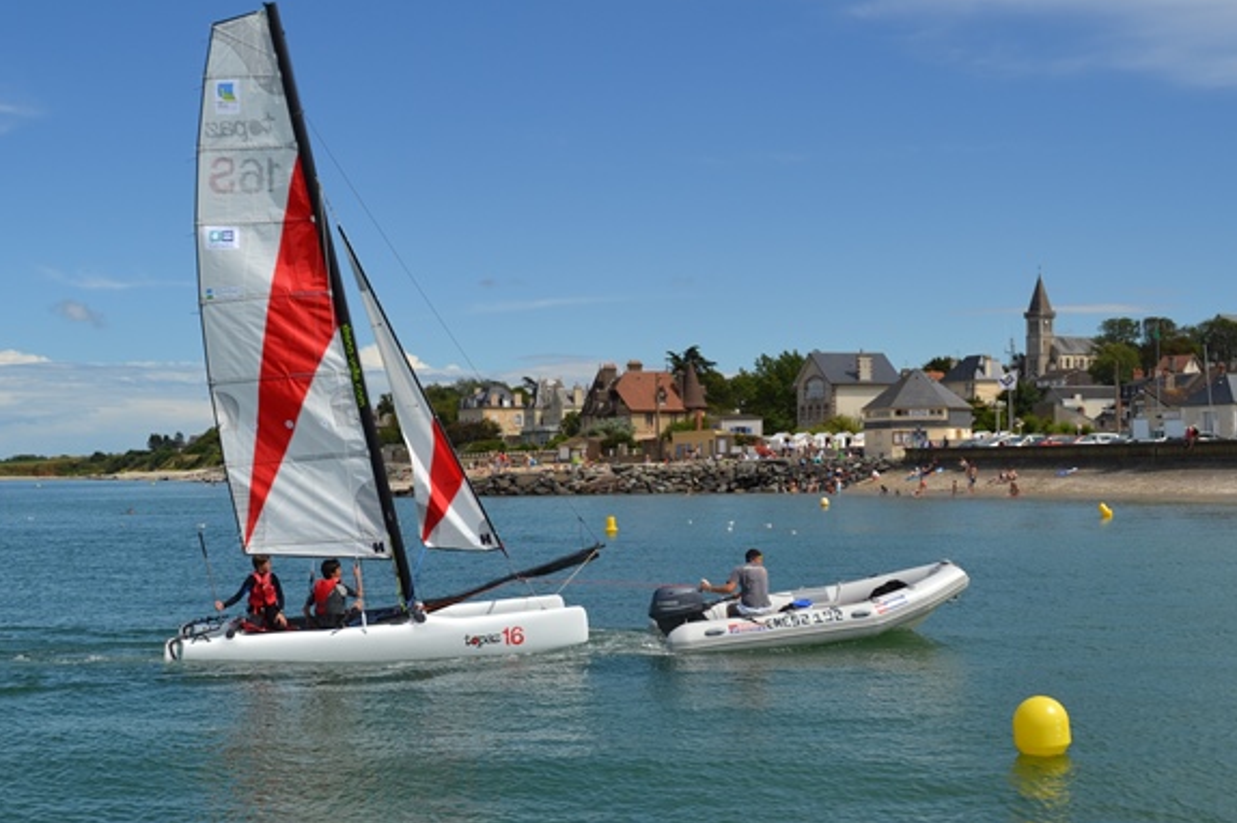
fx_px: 1580
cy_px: 516
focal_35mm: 46
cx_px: 603
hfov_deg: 42.8
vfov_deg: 29.1
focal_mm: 22
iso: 100
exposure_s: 1/250
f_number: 8
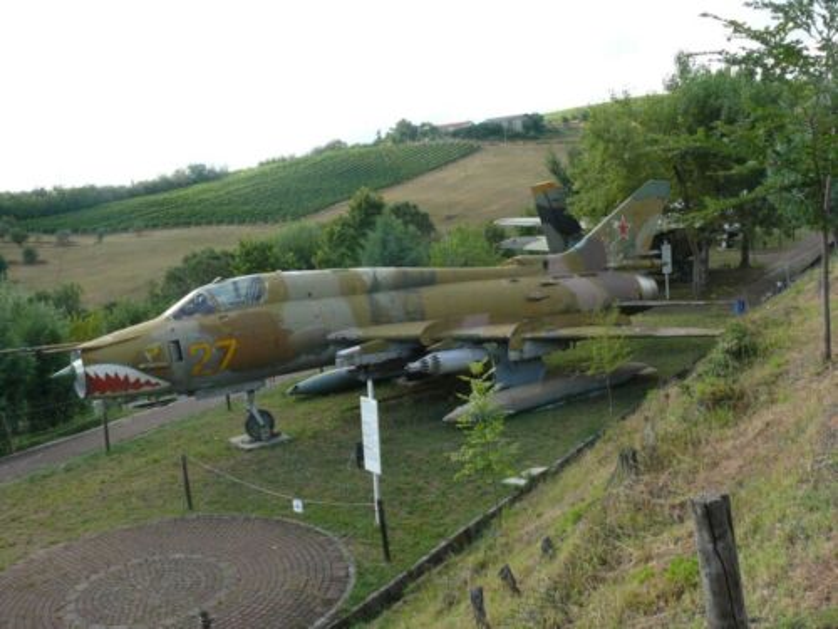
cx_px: 419
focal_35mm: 35
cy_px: 314
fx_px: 847
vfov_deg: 40.7
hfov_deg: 52.6
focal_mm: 7.4
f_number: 4.5
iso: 100
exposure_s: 1/250
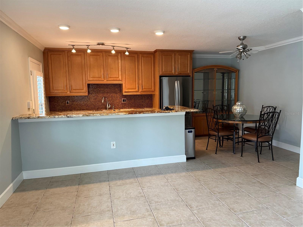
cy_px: 114
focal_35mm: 24
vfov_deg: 56.8
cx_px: 152
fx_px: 210
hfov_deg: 71.6
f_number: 1.78
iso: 320
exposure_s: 1/60
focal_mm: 6.76
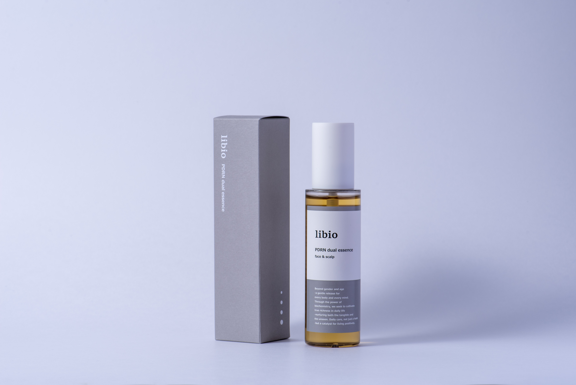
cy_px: 192
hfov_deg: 19.4
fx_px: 1681
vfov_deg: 13.1
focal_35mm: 105
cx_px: 288
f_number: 16
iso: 100
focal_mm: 105
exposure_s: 1/125
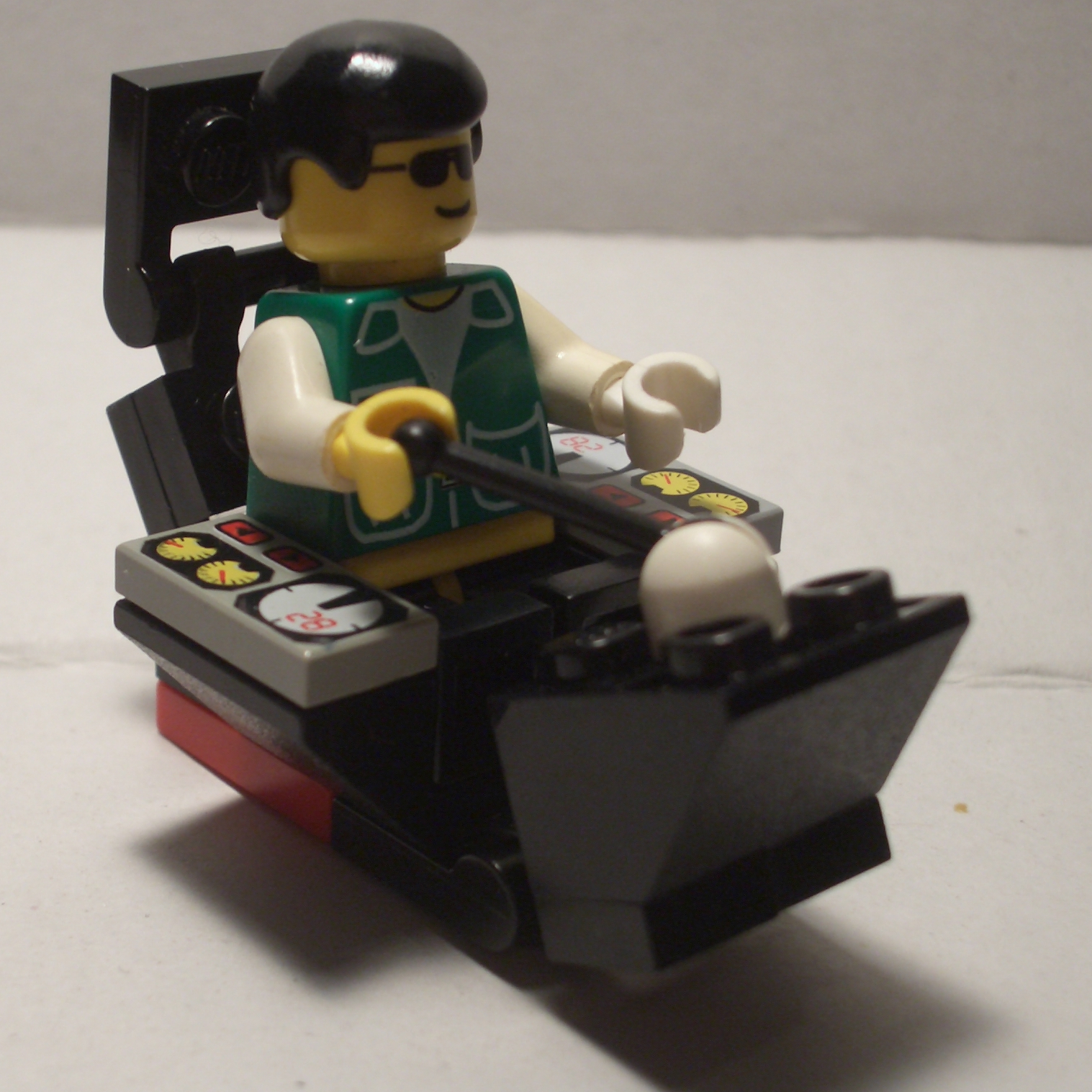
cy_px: 542
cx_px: 461
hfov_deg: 23.3
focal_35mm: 74
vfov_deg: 23.4
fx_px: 2641
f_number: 3.5
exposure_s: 1/60
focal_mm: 10.2
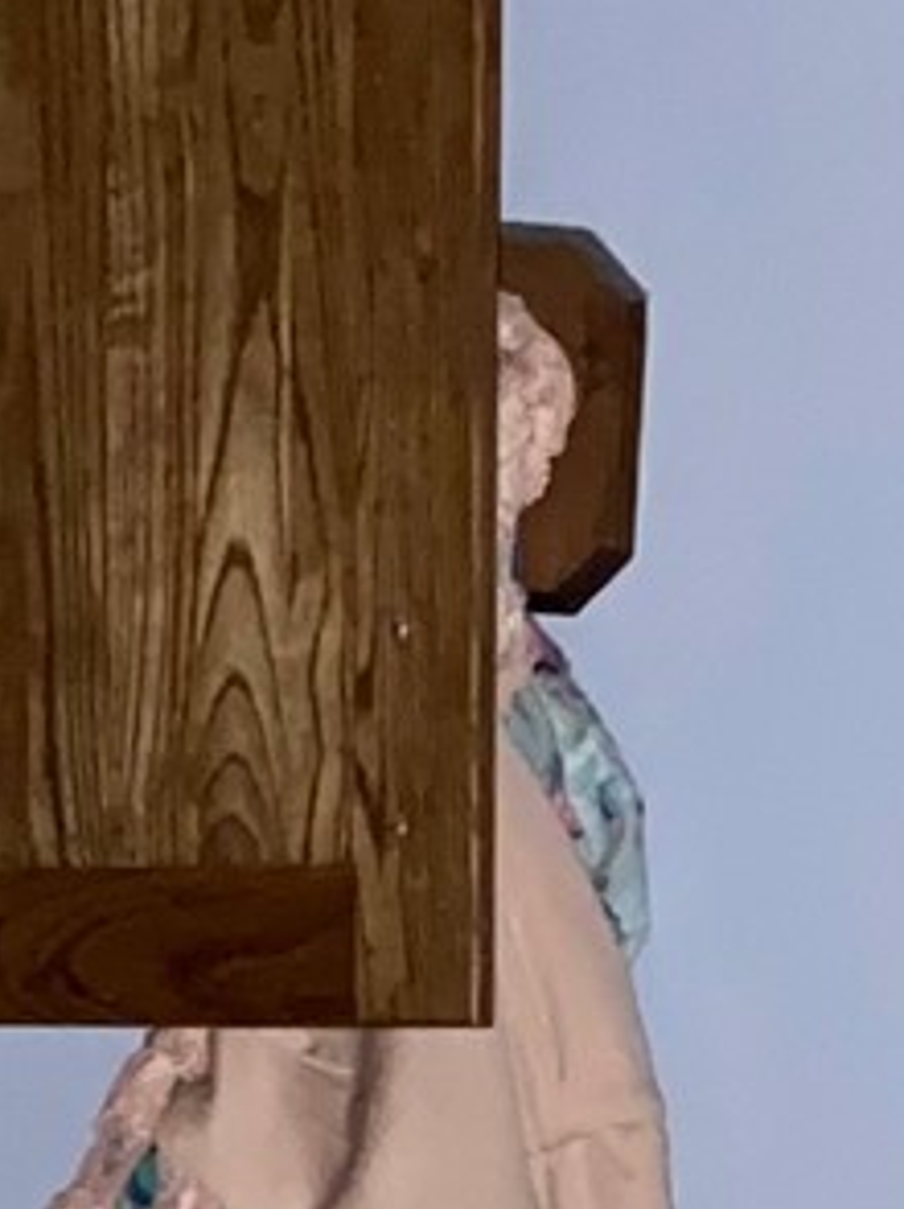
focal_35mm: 170
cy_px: 2266
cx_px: 1479
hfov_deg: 8.5
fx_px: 5928
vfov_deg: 10.8
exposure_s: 1/4
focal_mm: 4.25
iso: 200
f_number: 1.8
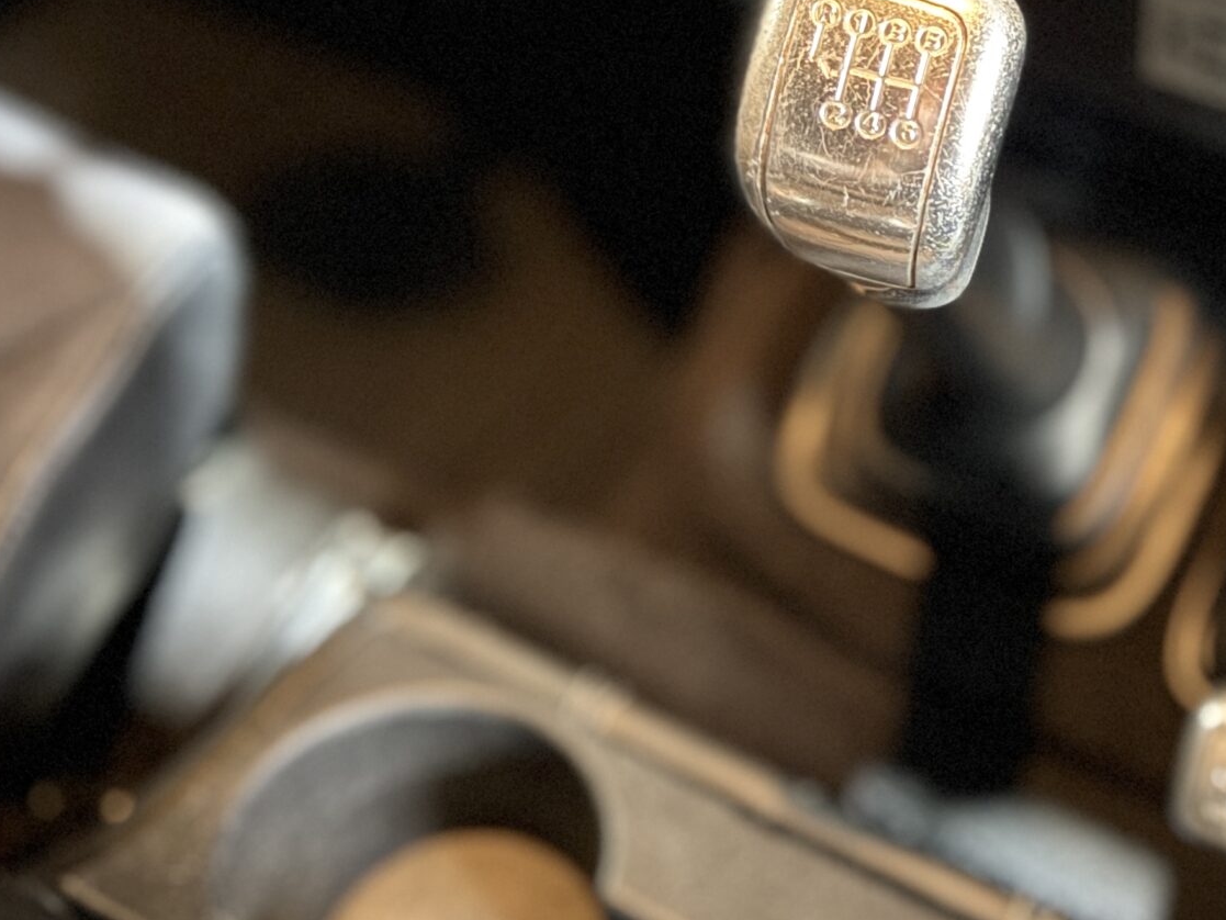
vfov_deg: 25.9
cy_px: 131
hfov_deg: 33.6
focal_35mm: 55
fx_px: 1948
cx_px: 1025
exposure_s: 1/9
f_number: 1.78
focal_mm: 6.76
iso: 1250
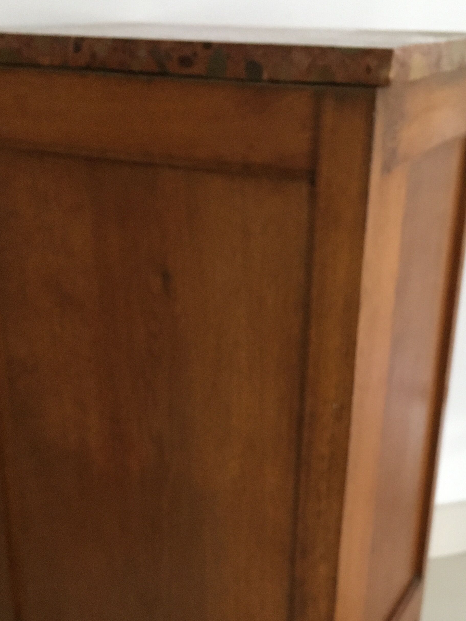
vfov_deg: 39.1
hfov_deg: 30.3
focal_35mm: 48
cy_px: 422
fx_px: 862
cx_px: 235
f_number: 2.2
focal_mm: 4.15
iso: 200
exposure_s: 1/17
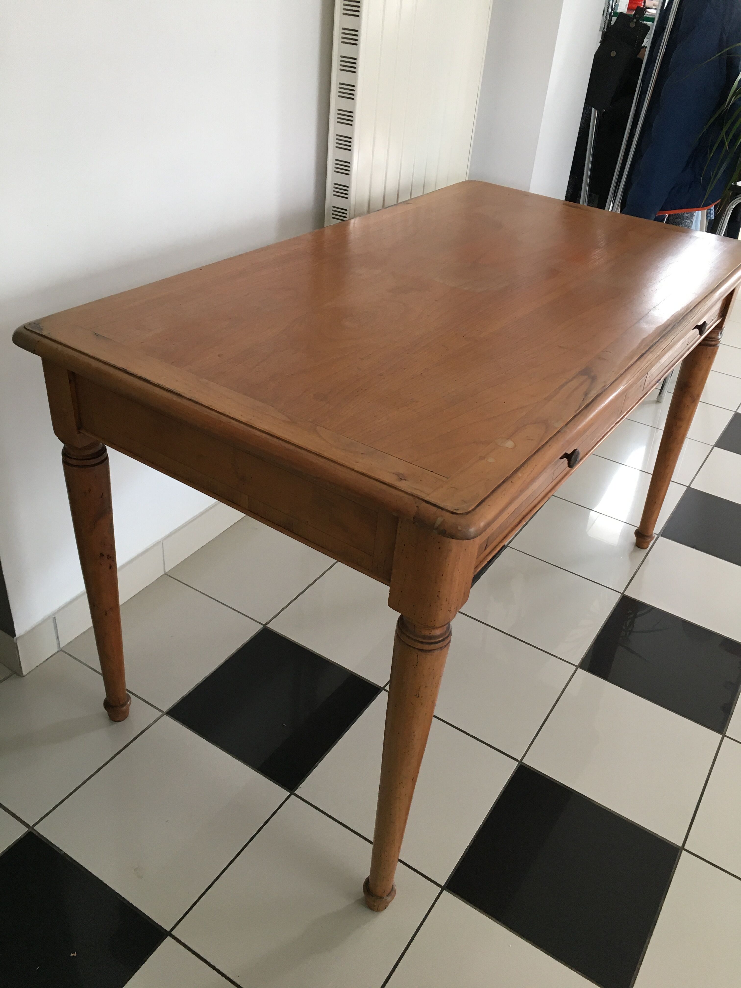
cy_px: 494
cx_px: 370
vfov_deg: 61.7
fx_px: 828
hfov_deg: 48.2
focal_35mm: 29
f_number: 2.2
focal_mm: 4.15
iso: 100
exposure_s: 1/33
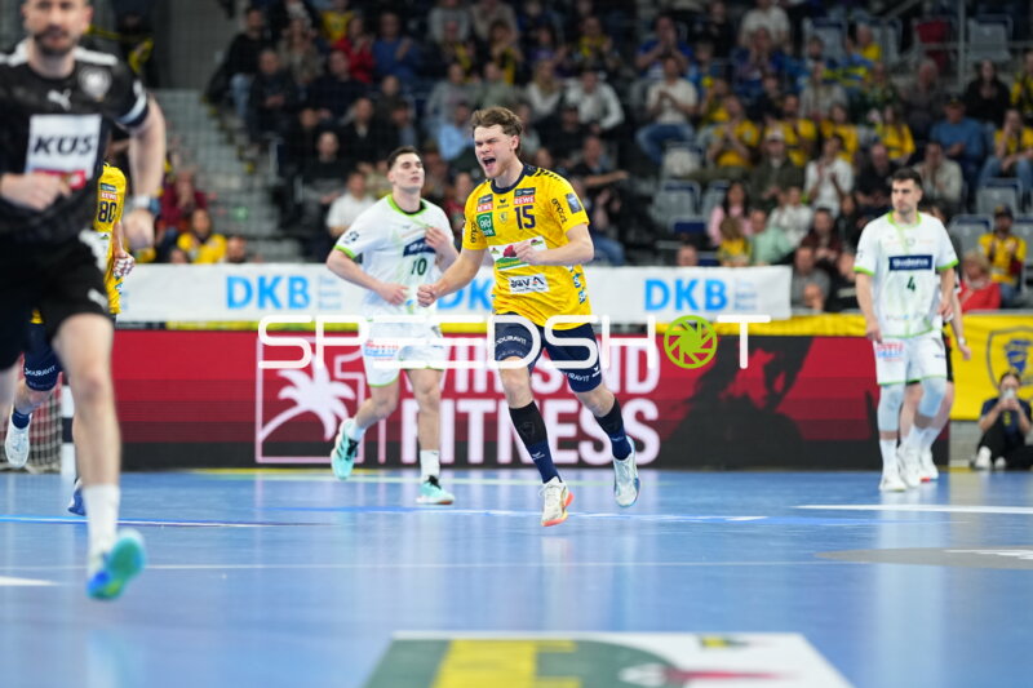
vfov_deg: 6.8
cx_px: 516
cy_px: 344
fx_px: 5795
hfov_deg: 10.2
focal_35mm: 202
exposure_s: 1/1600
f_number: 1.8
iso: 1000
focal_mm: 135
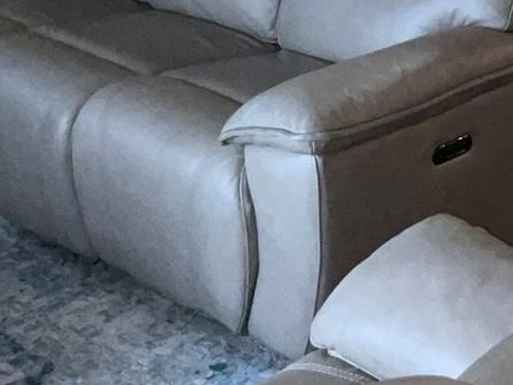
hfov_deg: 18.2
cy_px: -218
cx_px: 561
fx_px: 1542
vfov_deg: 13.3
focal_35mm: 104
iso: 100
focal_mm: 3
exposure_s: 1/60
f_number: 1.8
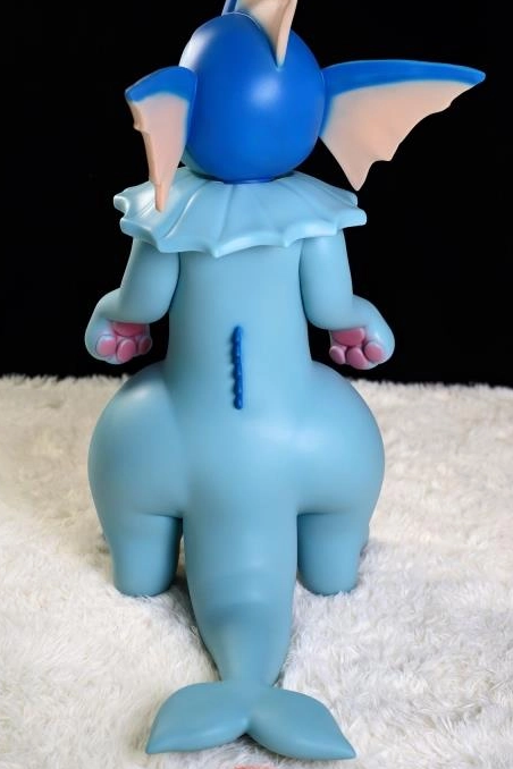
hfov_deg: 19.7
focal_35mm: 69
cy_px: 338
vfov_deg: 29.2
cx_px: 274
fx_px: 1475
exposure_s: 1/50
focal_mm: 52
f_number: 3.5
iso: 50
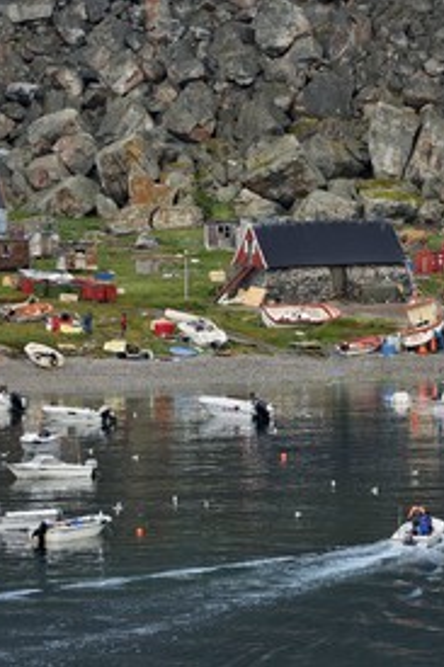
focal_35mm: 283
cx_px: 359
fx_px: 5242
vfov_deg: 7.3
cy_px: 332
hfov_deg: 4.8
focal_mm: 185
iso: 800
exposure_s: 1/250
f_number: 6.3
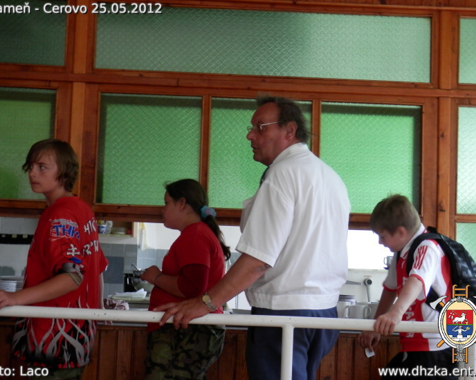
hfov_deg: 30.0
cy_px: 190
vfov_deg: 24.2
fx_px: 887
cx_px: 237
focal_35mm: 63
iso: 200
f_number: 4.2
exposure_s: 1/30
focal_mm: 10.8
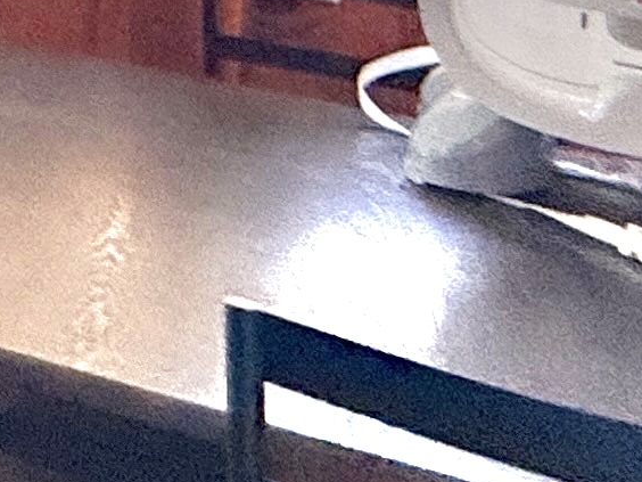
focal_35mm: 100
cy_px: -487
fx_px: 1855
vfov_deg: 12.9
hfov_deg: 11.3
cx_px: -1297
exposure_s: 1/120
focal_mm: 2.22
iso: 200
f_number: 2.2
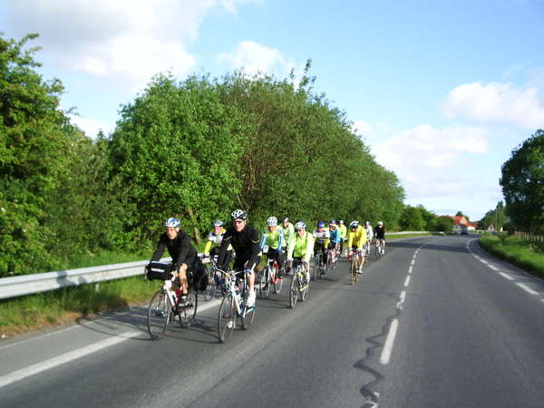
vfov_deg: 40.7
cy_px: 204
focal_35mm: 35
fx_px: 550
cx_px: 272
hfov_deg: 52.6
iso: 50
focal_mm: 5.8
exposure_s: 1/200
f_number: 4.3
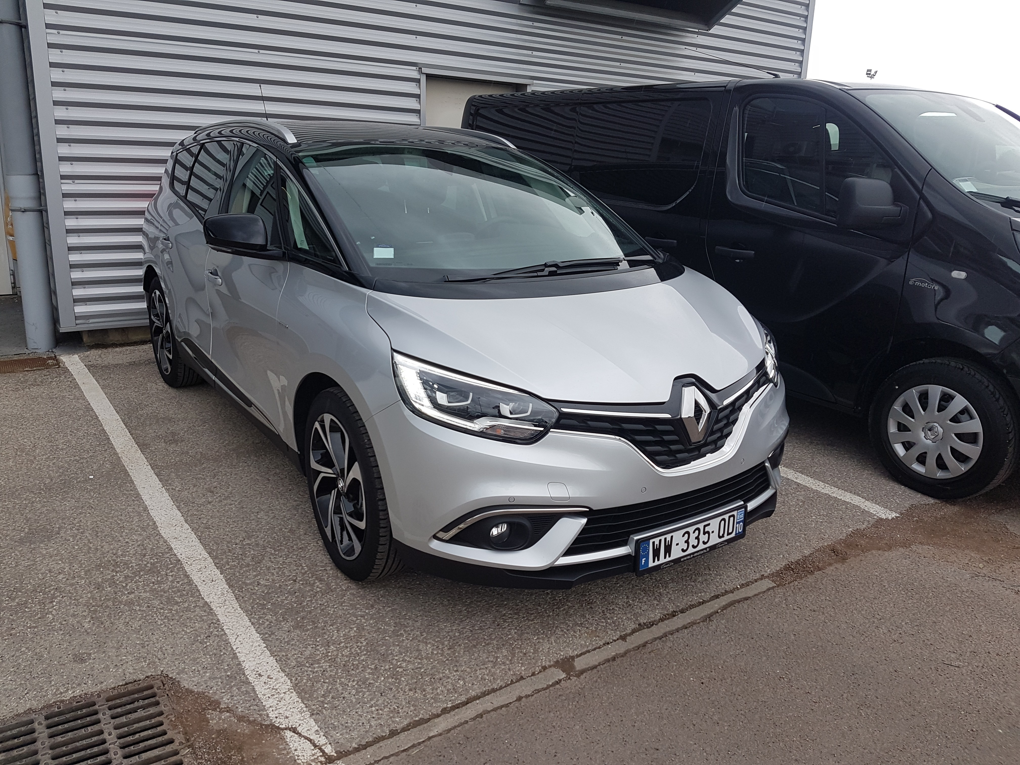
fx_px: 766
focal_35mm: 26
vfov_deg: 53.1
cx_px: 510
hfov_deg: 67.3
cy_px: 382
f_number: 1.7
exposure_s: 1/232
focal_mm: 4.2
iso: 40
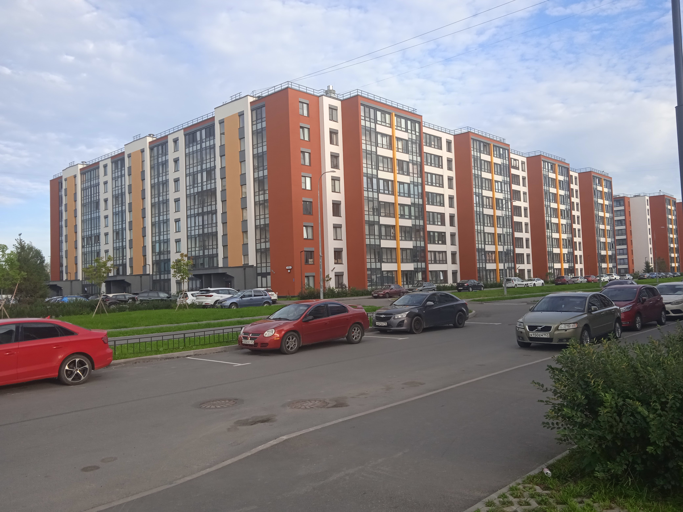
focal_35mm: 28
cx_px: 342
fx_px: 552
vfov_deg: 49.7
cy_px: 256
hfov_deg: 63.4
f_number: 2.2
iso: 100
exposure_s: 1/316
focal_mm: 3.43
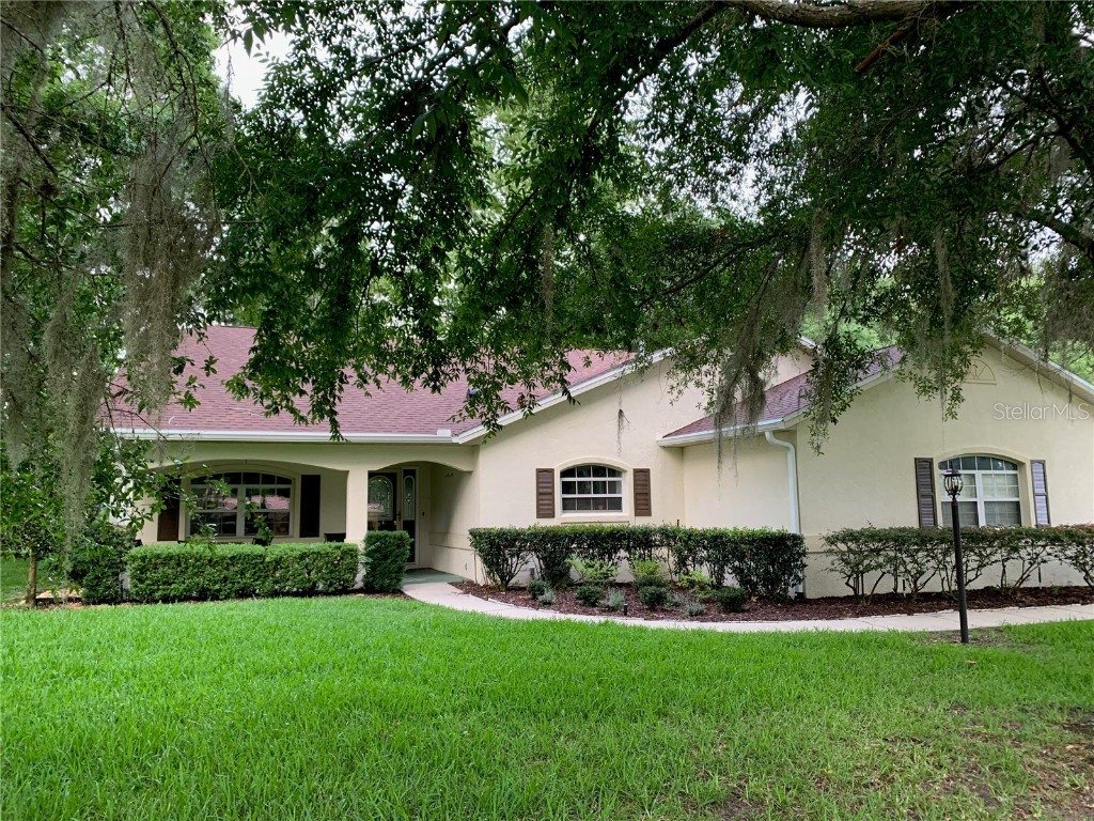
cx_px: 547
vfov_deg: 53.1
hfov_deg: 67.3
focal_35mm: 26
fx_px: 822
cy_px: 410
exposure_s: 1/60
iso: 125
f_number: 1.8
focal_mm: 4.25
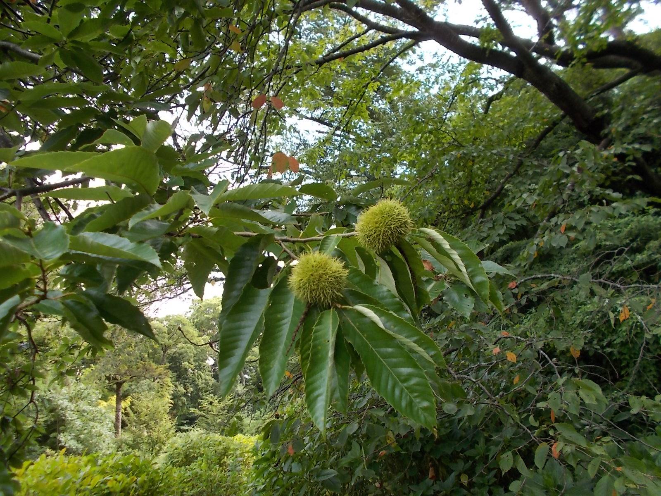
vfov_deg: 53.1
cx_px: 330
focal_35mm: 26
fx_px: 496
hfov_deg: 67.3
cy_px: 248
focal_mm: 4.6
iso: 80
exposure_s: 1/125
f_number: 3.2
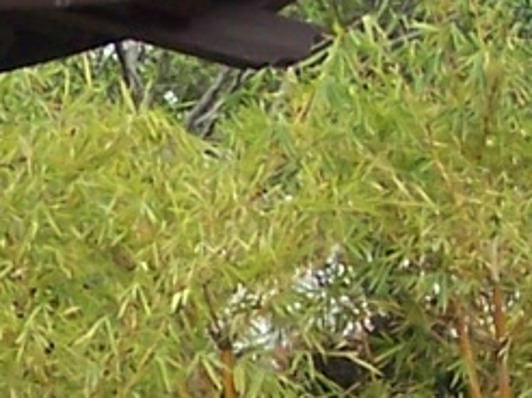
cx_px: -30
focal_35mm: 256
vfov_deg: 5.8
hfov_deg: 7.7
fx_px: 3931
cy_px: 346
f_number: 2.8
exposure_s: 1/250
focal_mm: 6.3
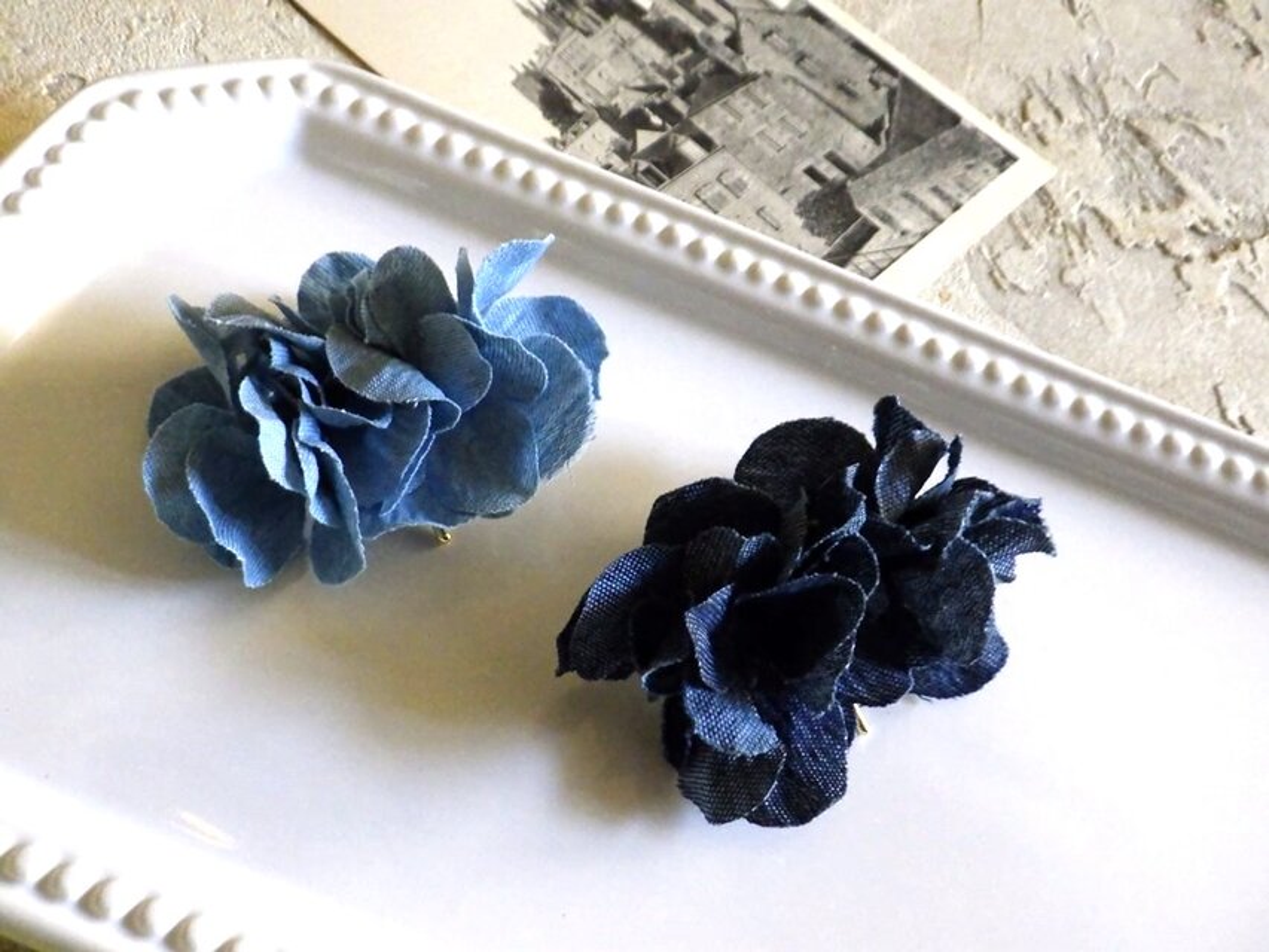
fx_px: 1247
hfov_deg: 54.0
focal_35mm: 34
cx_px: 634
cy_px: 476
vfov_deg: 41.8
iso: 1250
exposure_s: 1/50
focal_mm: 6.1
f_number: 3.8
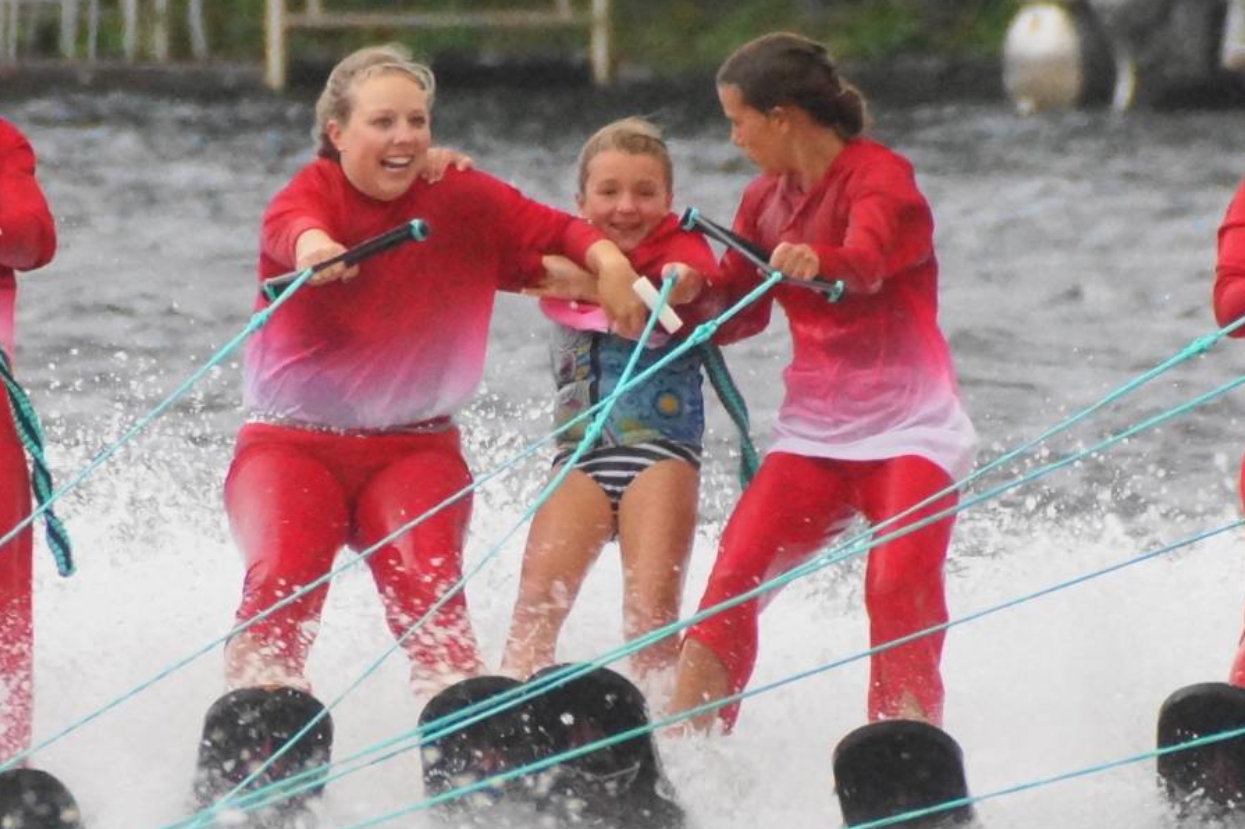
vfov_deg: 3.3
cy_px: 410
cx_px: 622
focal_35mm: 419
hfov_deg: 4.9
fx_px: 14484
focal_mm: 250
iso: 1600
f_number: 6.3
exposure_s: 1/320
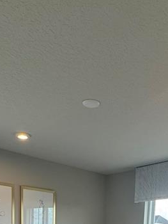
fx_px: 310
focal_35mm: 48
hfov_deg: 30.3
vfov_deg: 30.3
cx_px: 94
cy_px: 299
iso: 50
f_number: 2.2
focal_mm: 2.22
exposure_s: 1/120
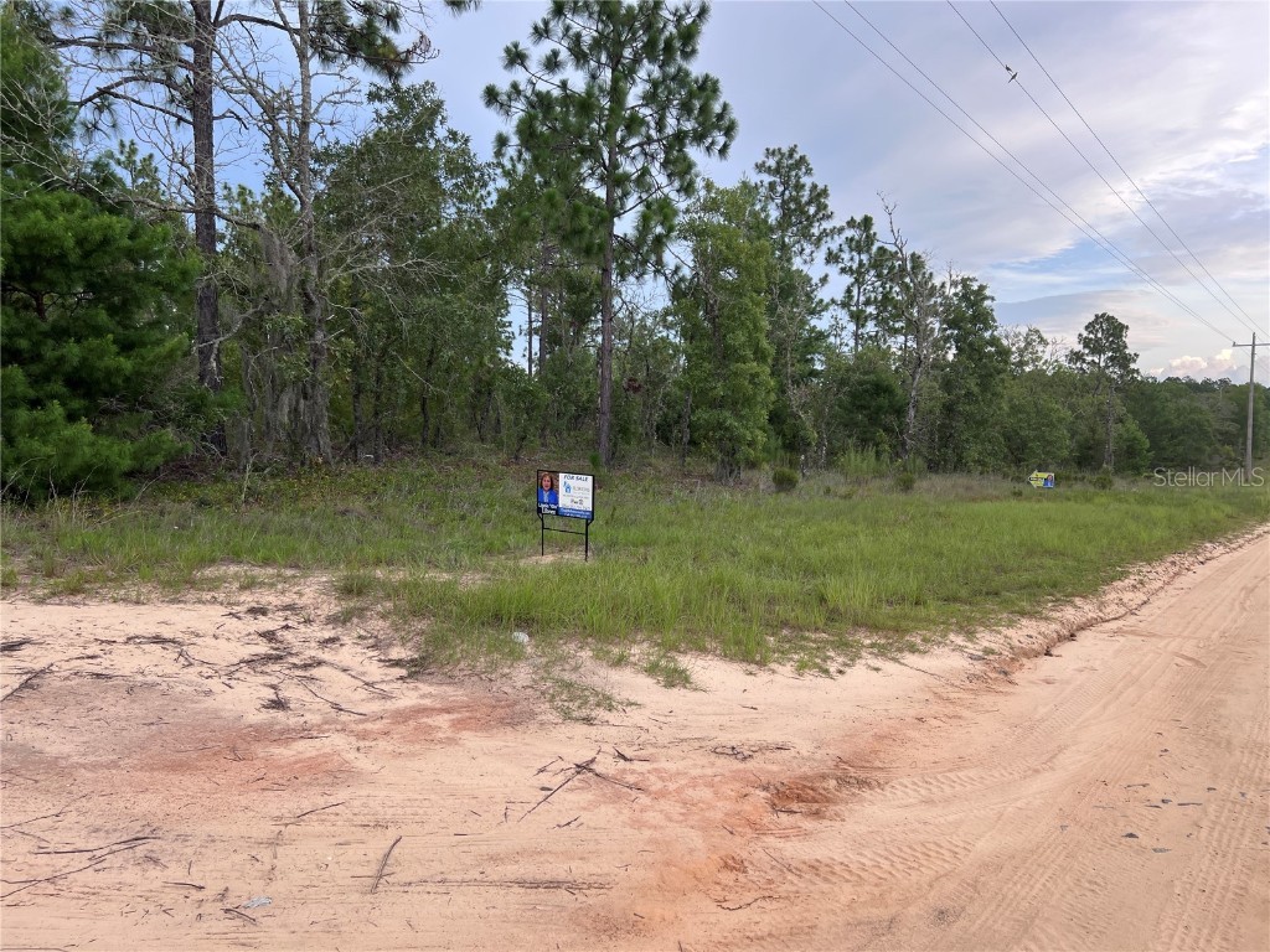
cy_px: 476
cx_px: 635
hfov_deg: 67.3
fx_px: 954
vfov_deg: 53.1
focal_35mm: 26
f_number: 1.5
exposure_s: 1/753
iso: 50
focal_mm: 5.7
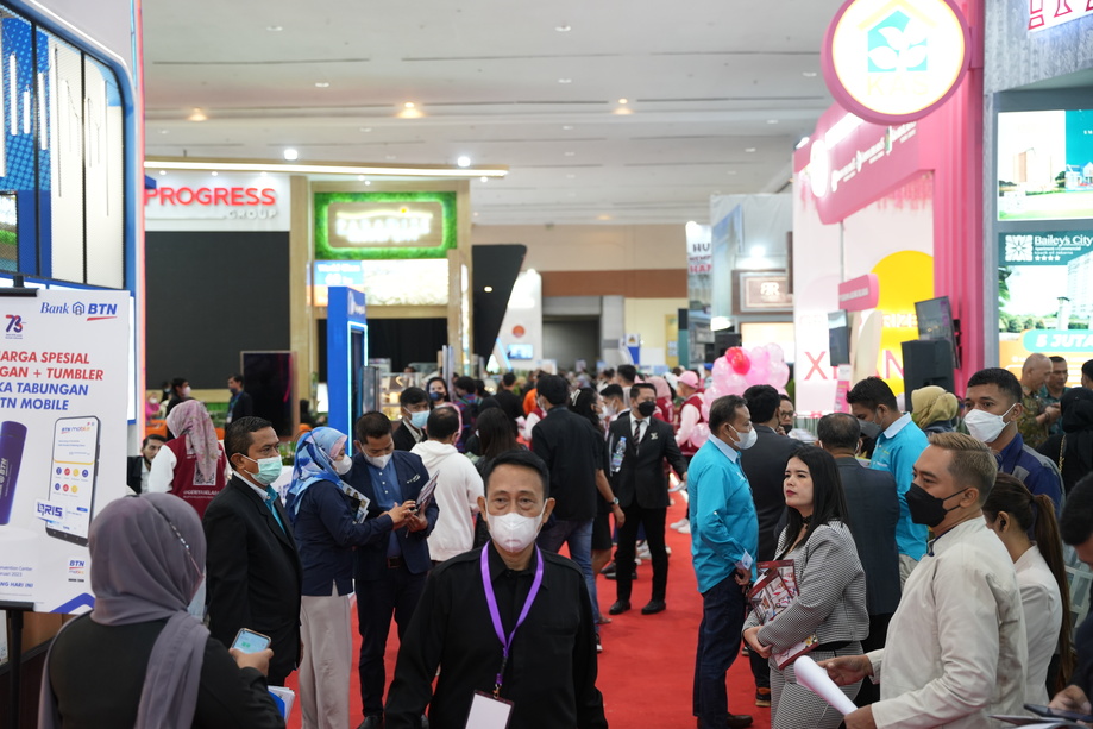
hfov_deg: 46.3
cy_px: 364
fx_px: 1278
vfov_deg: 31.8
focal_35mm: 42
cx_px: 546
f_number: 2.8
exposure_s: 1/125
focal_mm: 42.1
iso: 1000
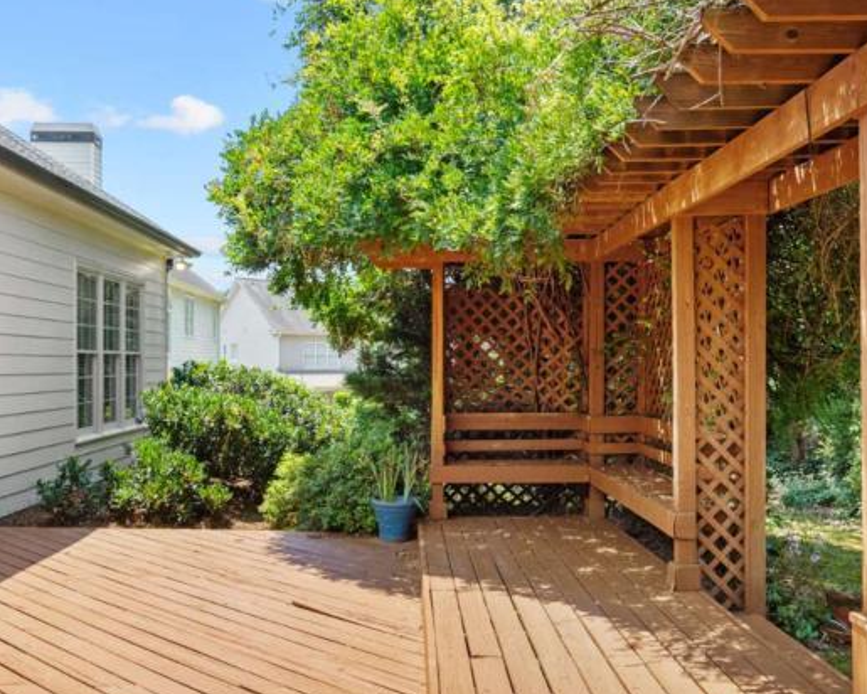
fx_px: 898
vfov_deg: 42.1
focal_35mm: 35
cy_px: 391
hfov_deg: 51.5
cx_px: 443
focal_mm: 16
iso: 1250
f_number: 6.3
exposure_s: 1/500
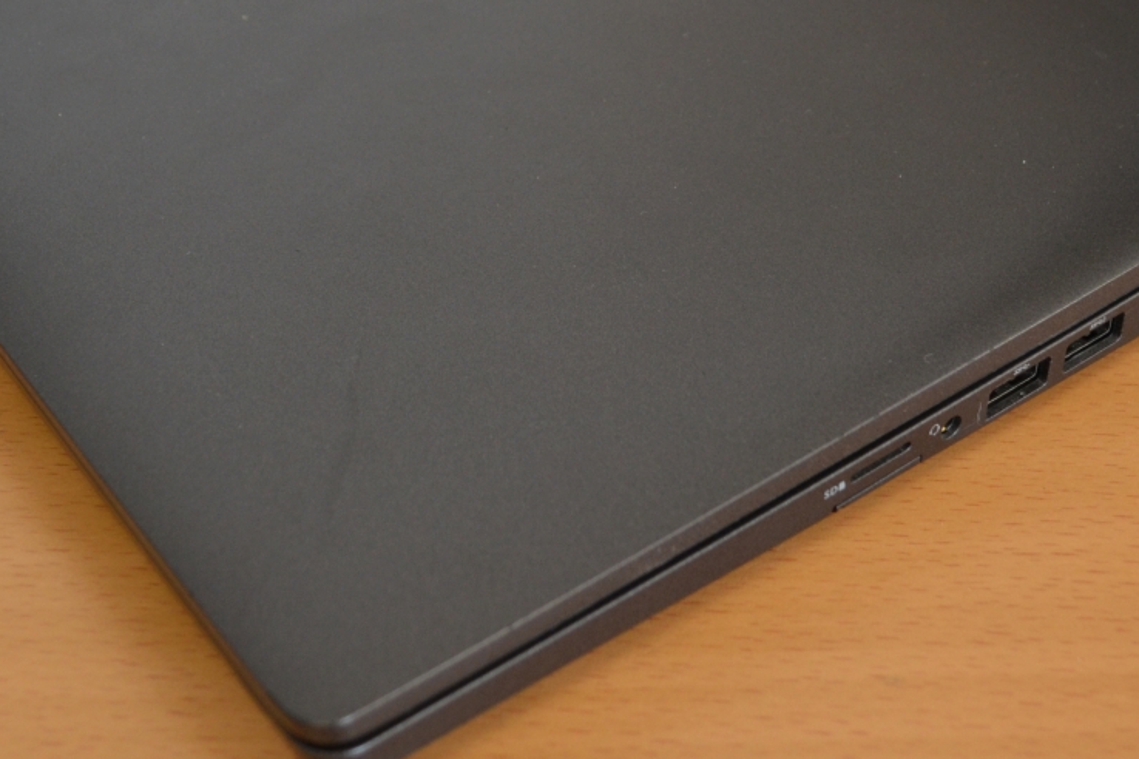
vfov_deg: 20.7
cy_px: 138
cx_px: 573
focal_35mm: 65
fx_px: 2056
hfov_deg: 31.0
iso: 400
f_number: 3.8
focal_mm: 20
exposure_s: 1/50
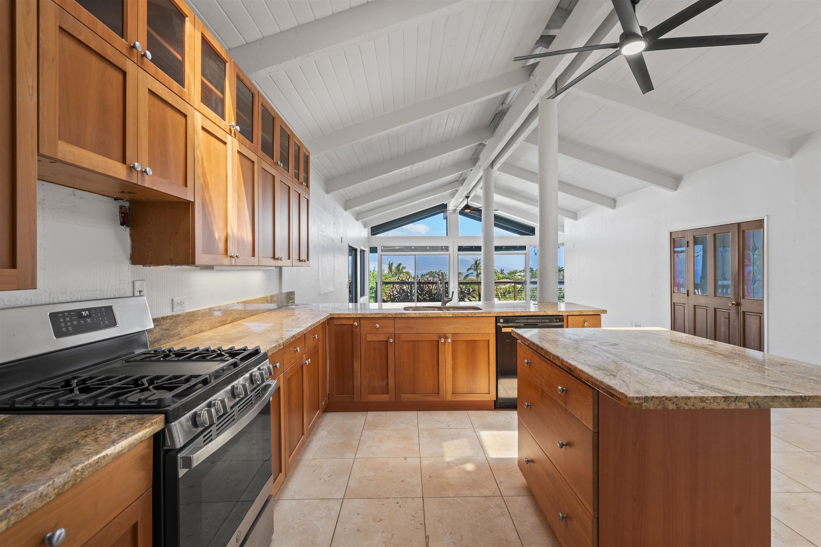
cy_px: 274
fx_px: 365
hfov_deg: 96.7
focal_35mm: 16
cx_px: 410
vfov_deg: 73.7
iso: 100
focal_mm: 16
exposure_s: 1/4
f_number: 8
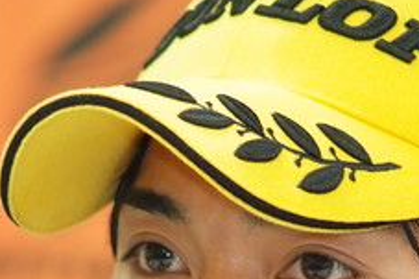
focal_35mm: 858
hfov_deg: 2.4
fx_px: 9979
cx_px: 234
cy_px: 403
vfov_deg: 1.6
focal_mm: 180
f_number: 2.8
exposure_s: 1/125
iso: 800
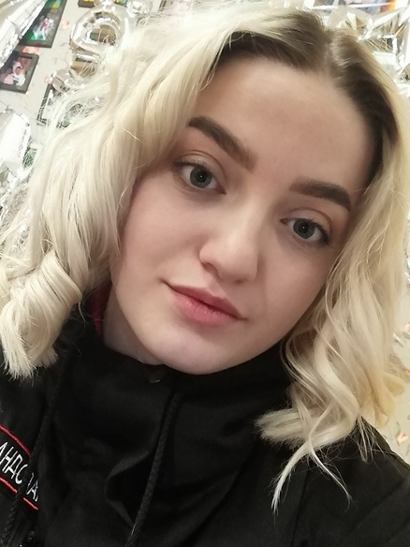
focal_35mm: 38
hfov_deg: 37.3
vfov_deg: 48.1
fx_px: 600
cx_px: 135
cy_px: 370
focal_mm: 3.6
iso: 640
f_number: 2
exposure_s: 1/12.5
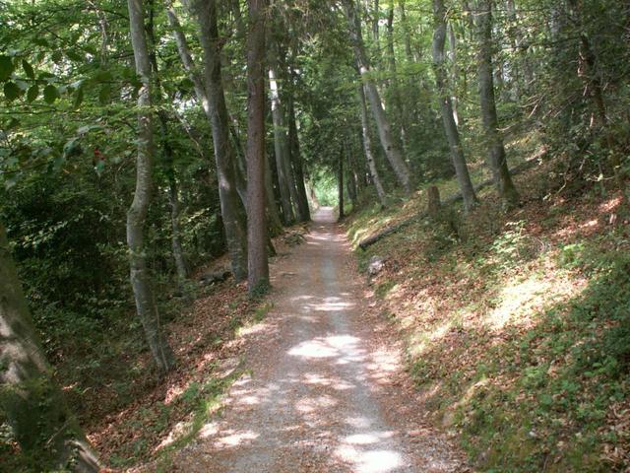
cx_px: 315
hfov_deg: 46.8
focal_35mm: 40
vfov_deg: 36.0
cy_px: 236
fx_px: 728
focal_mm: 6.6
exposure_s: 1/40
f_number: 2.8
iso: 80
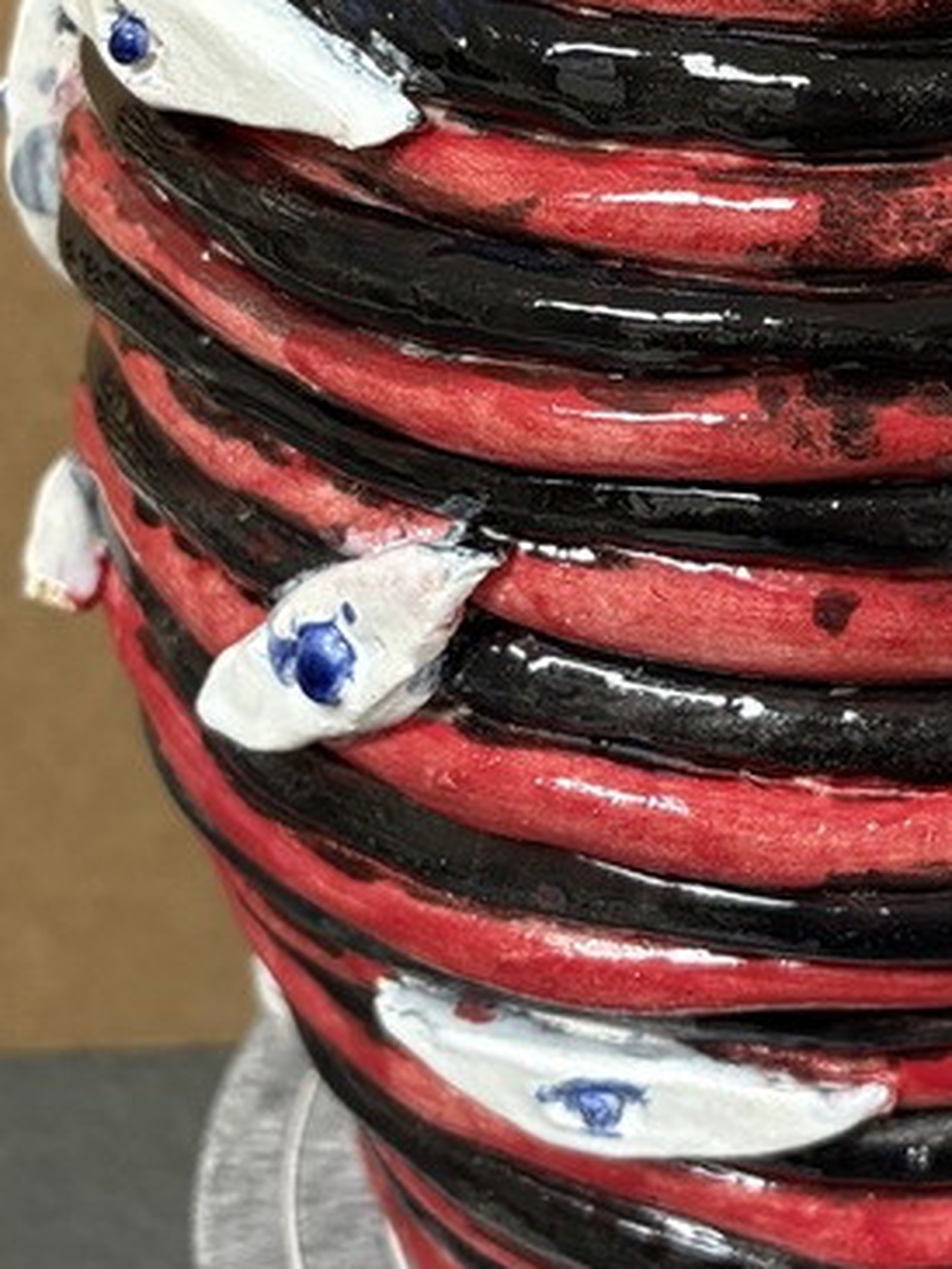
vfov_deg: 25.9
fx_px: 2675
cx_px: 910
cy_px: 160
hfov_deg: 19.7
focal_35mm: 73
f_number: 1.6
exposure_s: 1/60
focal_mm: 5.96
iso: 200
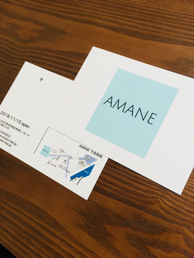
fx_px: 217
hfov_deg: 48.2
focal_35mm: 29
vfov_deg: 61.7
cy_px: 129
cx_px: 97
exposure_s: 1/25
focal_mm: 4.15
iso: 200
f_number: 2.2
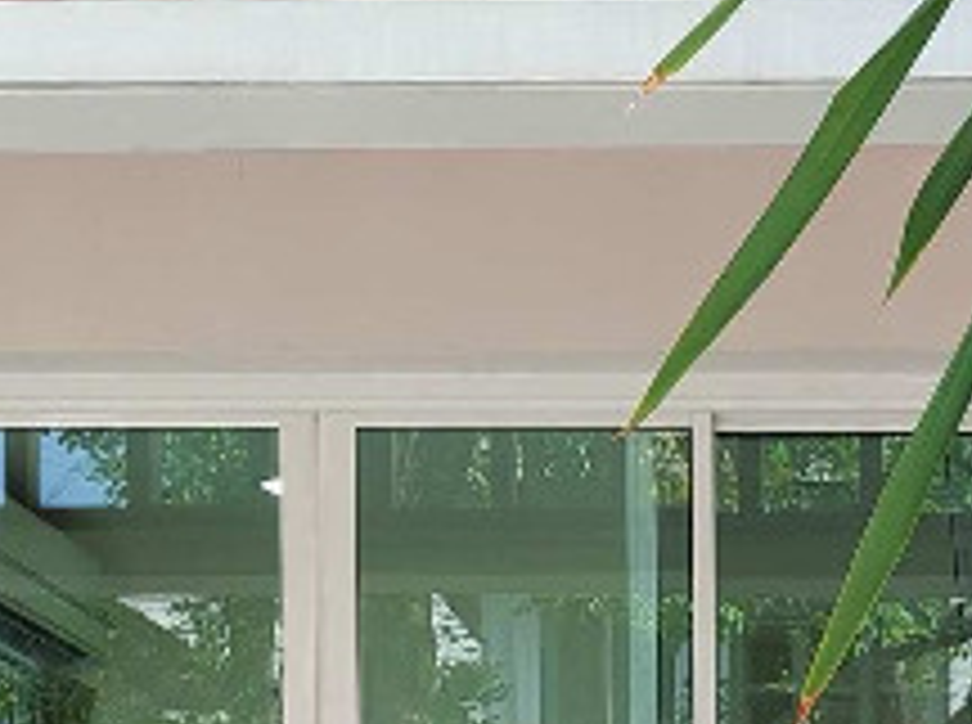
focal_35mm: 116
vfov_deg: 12.0
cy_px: 1144
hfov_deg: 16.8
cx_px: 882
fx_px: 3250
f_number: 1.8
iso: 40
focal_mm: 5.23
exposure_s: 1/225
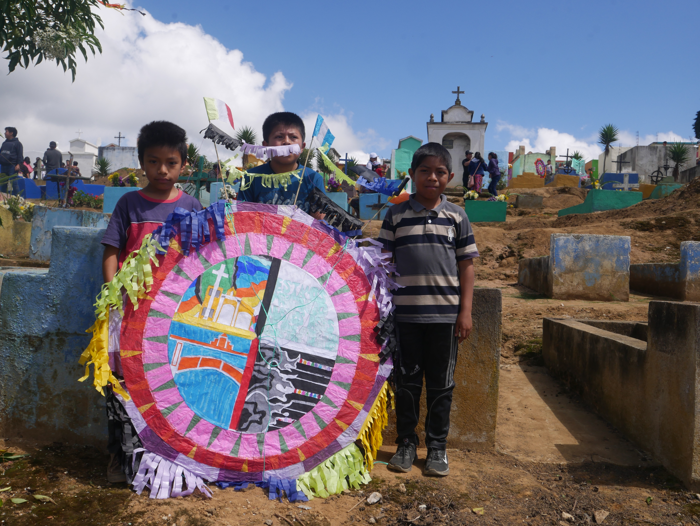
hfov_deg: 59.9
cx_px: 350
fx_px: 607
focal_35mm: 30
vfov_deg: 46.8
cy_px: 263
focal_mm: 15
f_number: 9
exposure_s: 1/500
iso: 200
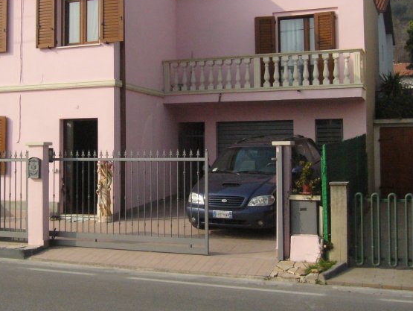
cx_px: 138
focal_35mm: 52
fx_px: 621
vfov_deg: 28.0
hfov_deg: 36.4
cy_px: 118
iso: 400
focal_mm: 6.3
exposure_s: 1/1600
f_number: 8.3
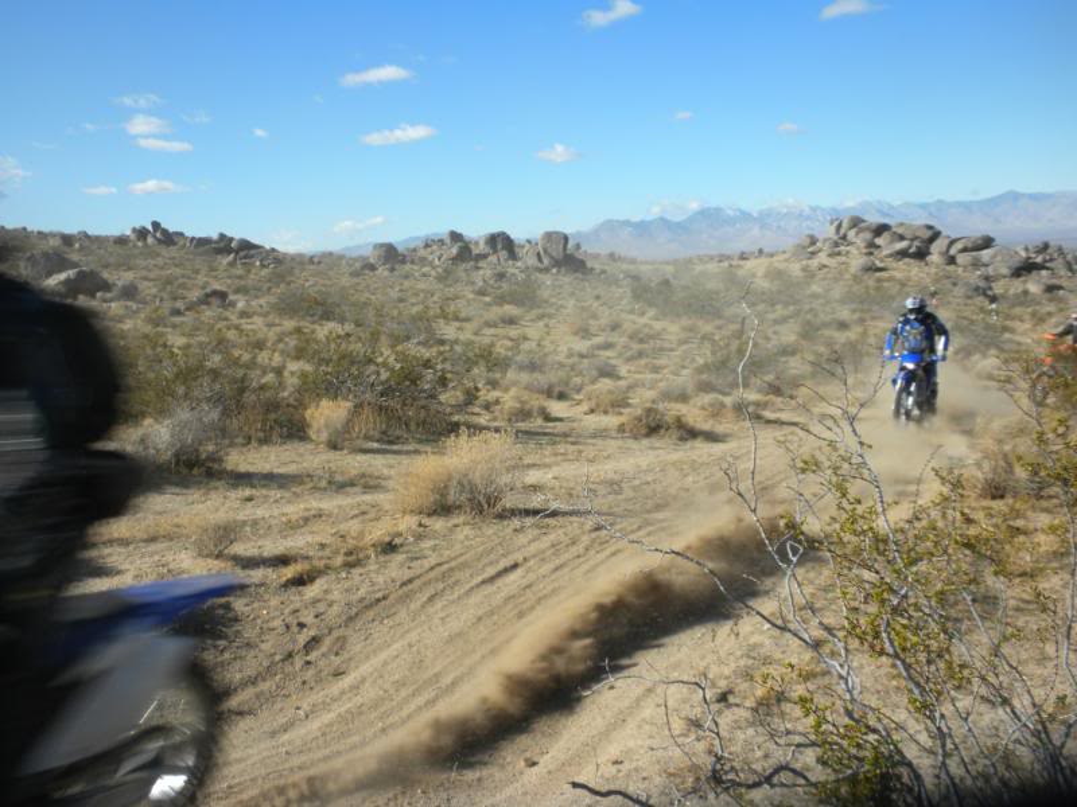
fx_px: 1151
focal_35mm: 37
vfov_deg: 38.7
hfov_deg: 50.1
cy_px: 404
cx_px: 538
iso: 64
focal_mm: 6.6
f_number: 10
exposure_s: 1/119
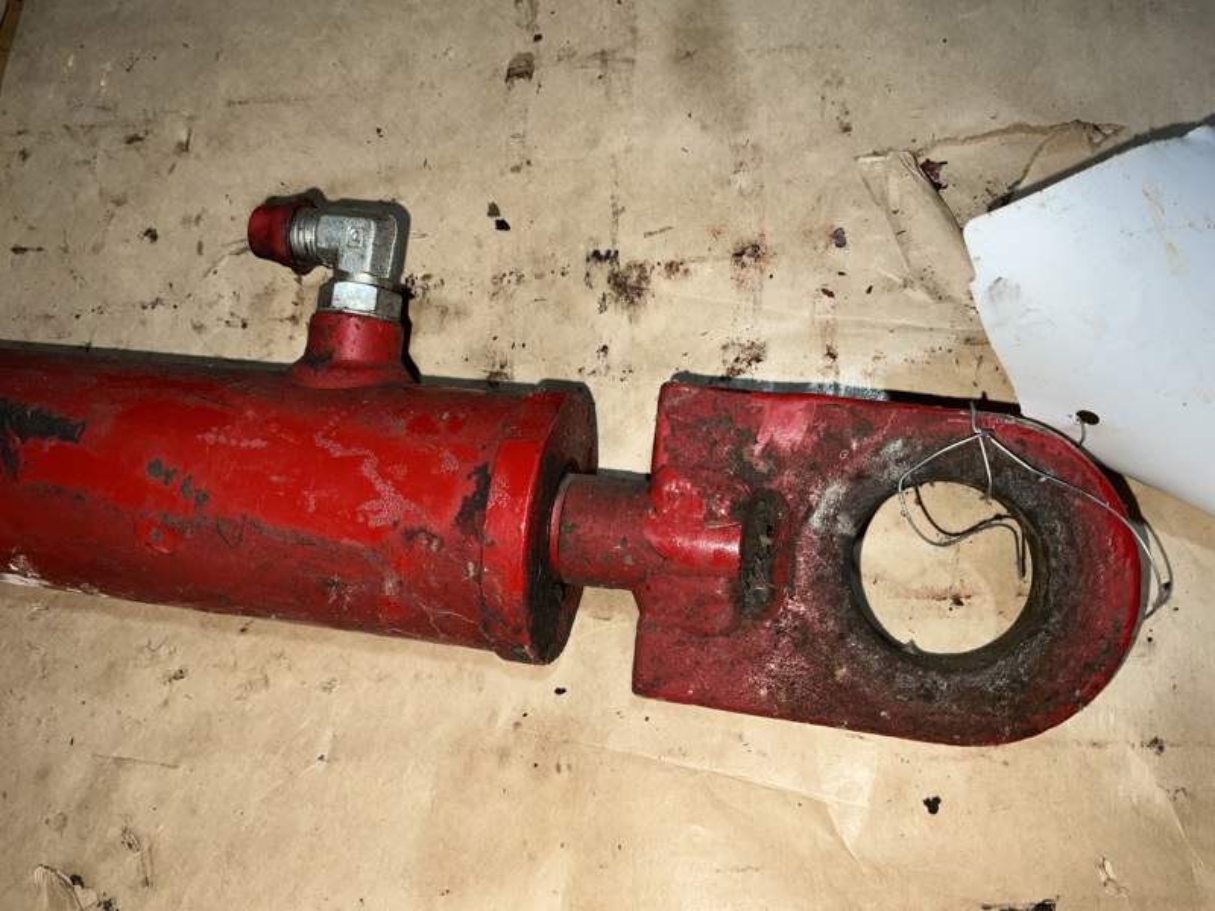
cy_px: 456
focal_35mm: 29
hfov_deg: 61.7
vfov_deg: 48.2
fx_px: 1018
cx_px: 608
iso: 16
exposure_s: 1/88
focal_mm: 3
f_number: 1.8
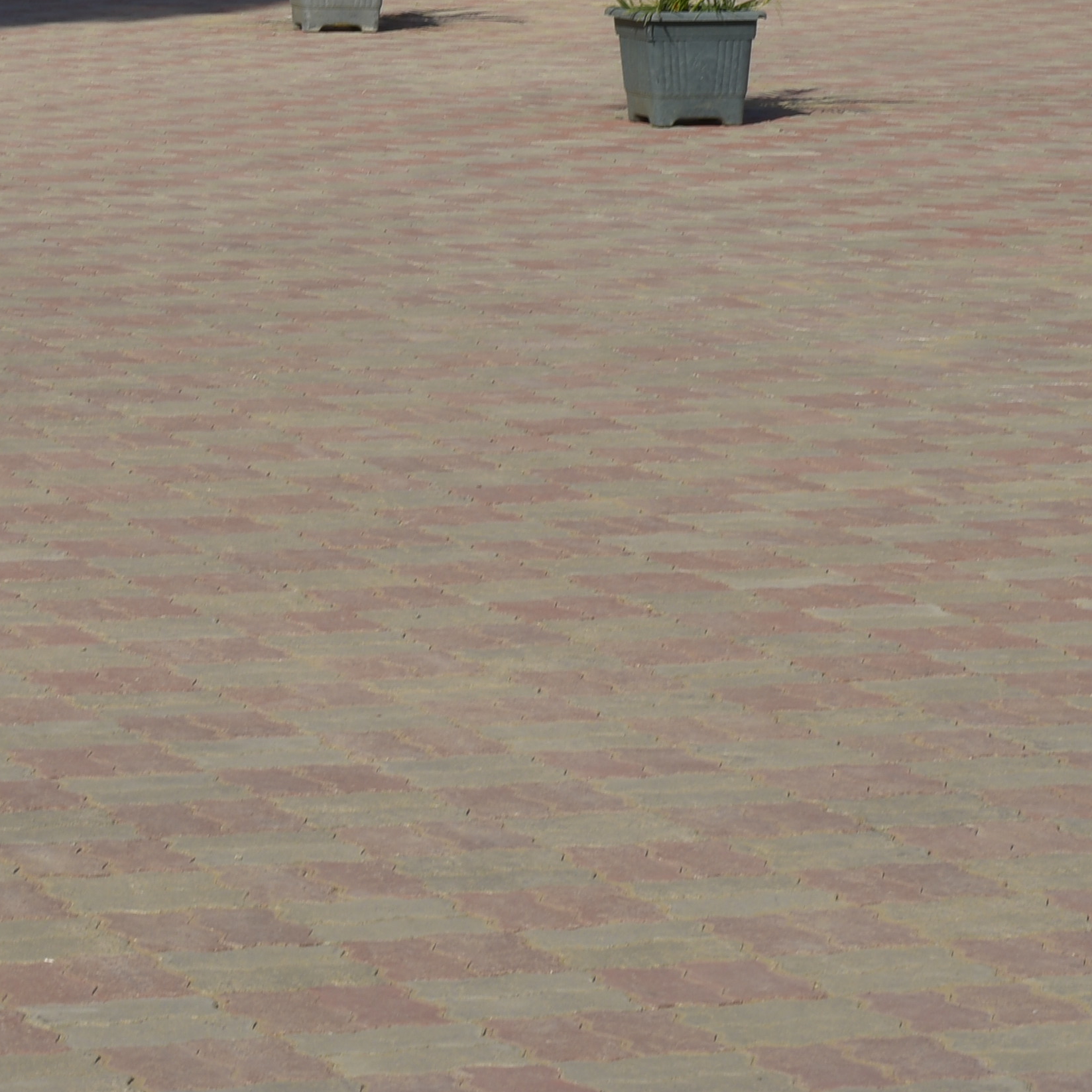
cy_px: -516
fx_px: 6781
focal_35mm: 190
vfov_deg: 9.0
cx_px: 259
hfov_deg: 9.2
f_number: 16
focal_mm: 50
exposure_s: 1/60
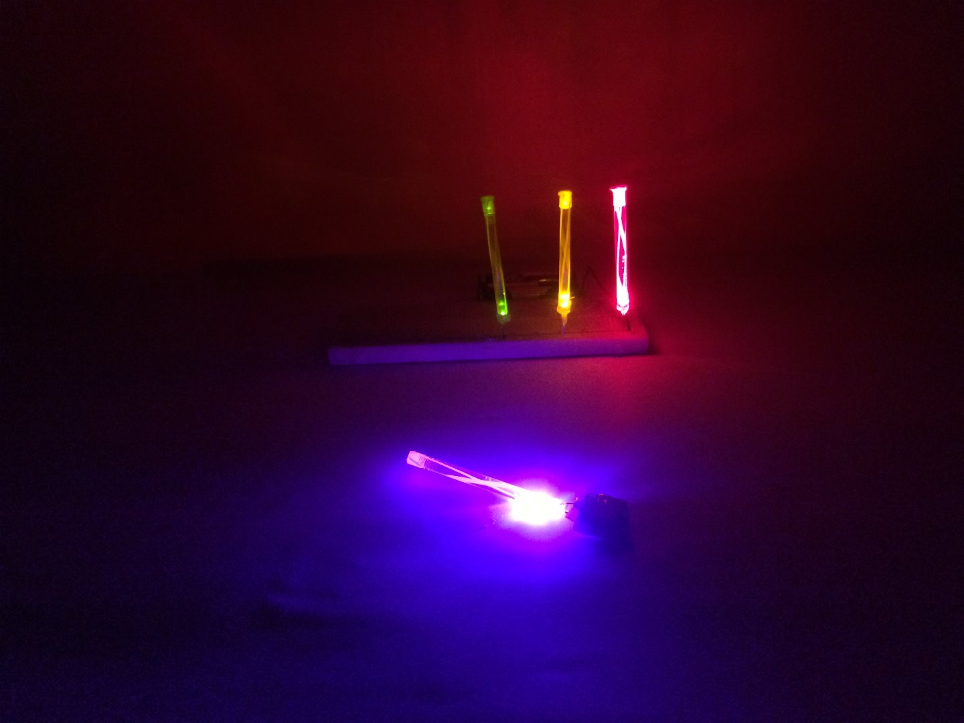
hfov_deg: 61.7
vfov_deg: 48.2
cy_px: 362
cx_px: 482
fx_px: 808
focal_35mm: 29
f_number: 2.2
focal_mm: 4.15
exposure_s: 1/30
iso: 320
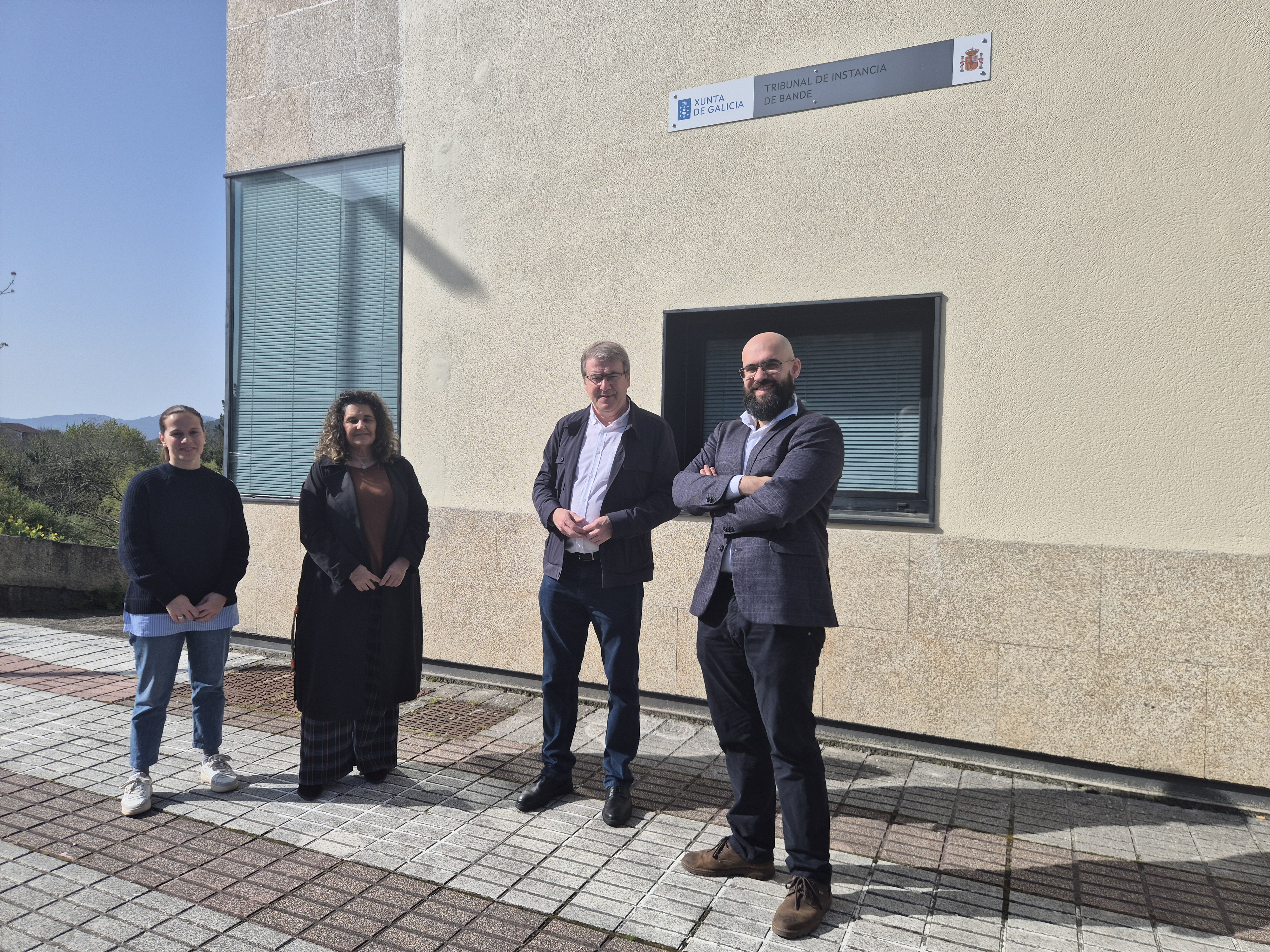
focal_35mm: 23
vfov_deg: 58.9
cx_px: 635
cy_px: 476
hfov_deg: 73.9
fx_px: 844
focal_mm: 5.4
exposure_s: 1/2280
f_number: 1.8
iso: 25
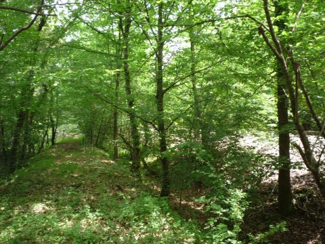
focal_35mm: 32
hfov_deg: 56.8
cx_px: 162
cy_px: 122
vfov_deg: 44.2
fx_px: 300
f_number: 3.3
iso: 100
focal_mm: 5.2
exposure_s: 1/50
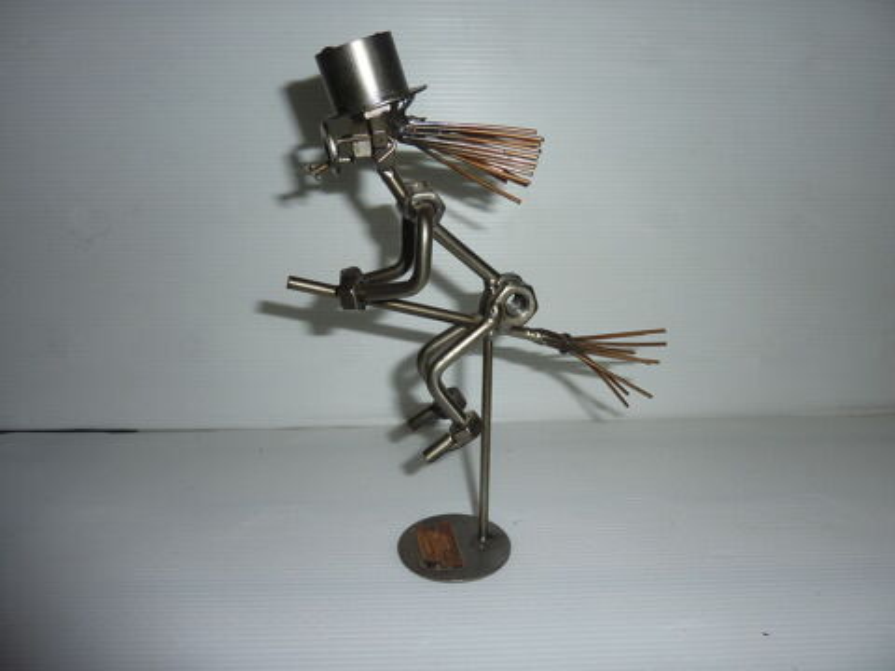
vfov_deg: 54.9
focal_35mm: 25
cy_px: 336
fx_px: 646
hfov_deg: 69.4
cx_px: 448
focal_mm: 4.1
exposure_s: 1/125
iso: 100
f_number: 3.3
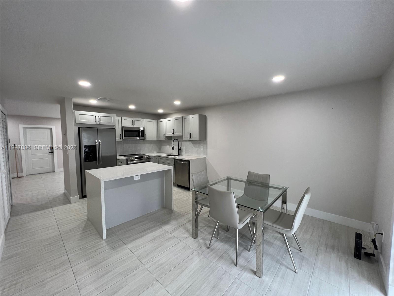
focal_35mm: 13
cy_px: 148
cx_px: 197
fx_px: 148
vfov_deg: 89.9
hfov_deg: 106.2
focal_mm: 1.57
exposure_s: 1/120
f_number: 1.8
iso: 200
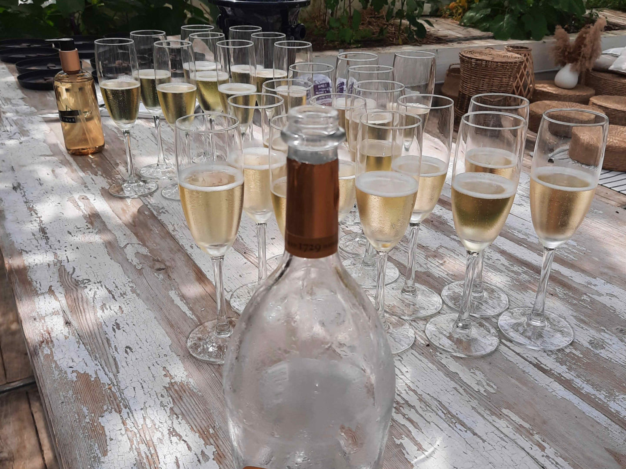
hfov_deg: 69.4
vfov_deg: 54.9
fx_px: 452
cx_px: 313
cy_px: 234
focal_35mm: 25
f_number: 2
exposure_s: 1/870
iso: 32
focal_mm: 4.6
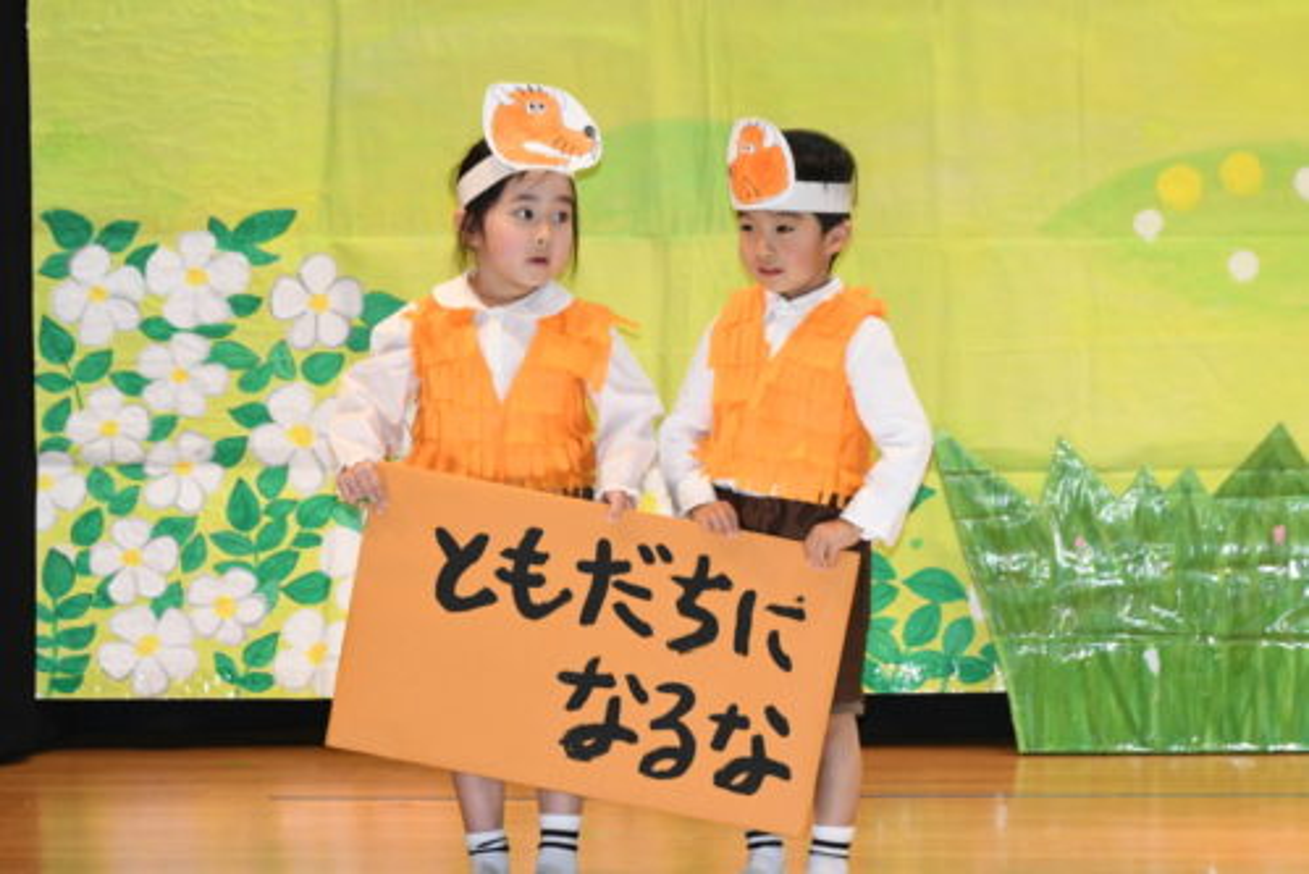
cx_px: 654
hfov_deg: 9.8
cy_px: 437
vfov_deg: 6.5
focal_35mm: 210
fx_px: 7638
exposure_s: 1/250
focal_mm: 105
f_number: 5.6
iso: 2000
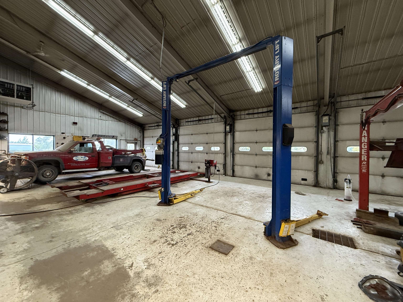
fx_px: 163
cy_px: 151
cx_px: 202
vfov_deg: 85.7
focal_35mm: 14
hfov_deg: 102.1
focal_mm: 2.22
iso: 500
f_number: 2.2
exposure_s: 1/60
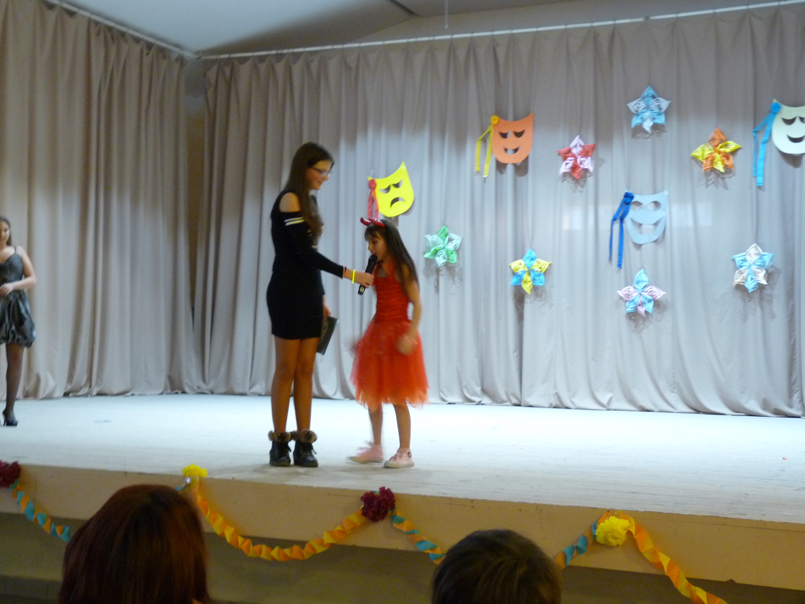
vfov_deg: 28.0
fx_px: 1209
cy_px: 302
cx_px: 402
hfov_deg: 36.8
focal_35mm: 52
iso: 400
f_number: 3.2
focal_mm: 9.2
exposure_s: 1/10
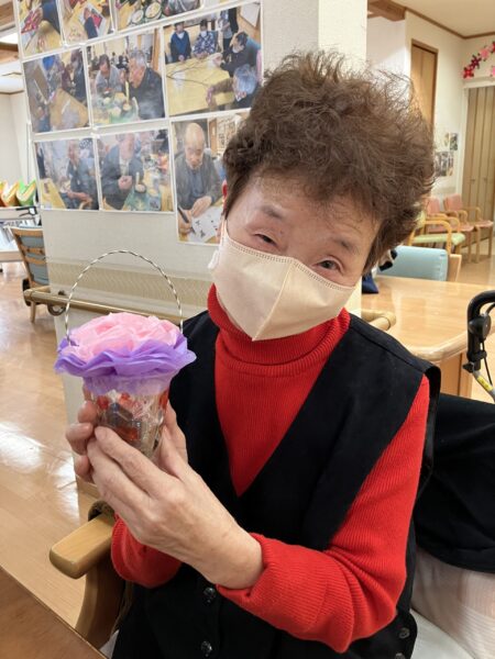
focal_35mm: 28
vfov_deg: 63.4
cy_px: 330
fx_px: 534
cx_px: 248
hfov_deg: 49.7
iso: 125
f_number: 1.8
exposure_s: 1/50
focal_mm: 3.99
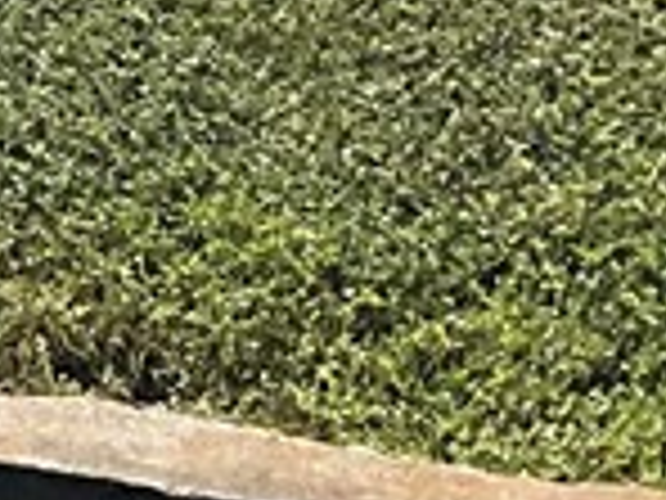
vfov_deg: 6.7
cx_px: -914
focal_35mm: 200
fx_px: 3848
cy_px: -995
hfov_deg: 9.0
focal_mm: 3
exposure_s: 1/4065
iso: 16
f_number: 1.8
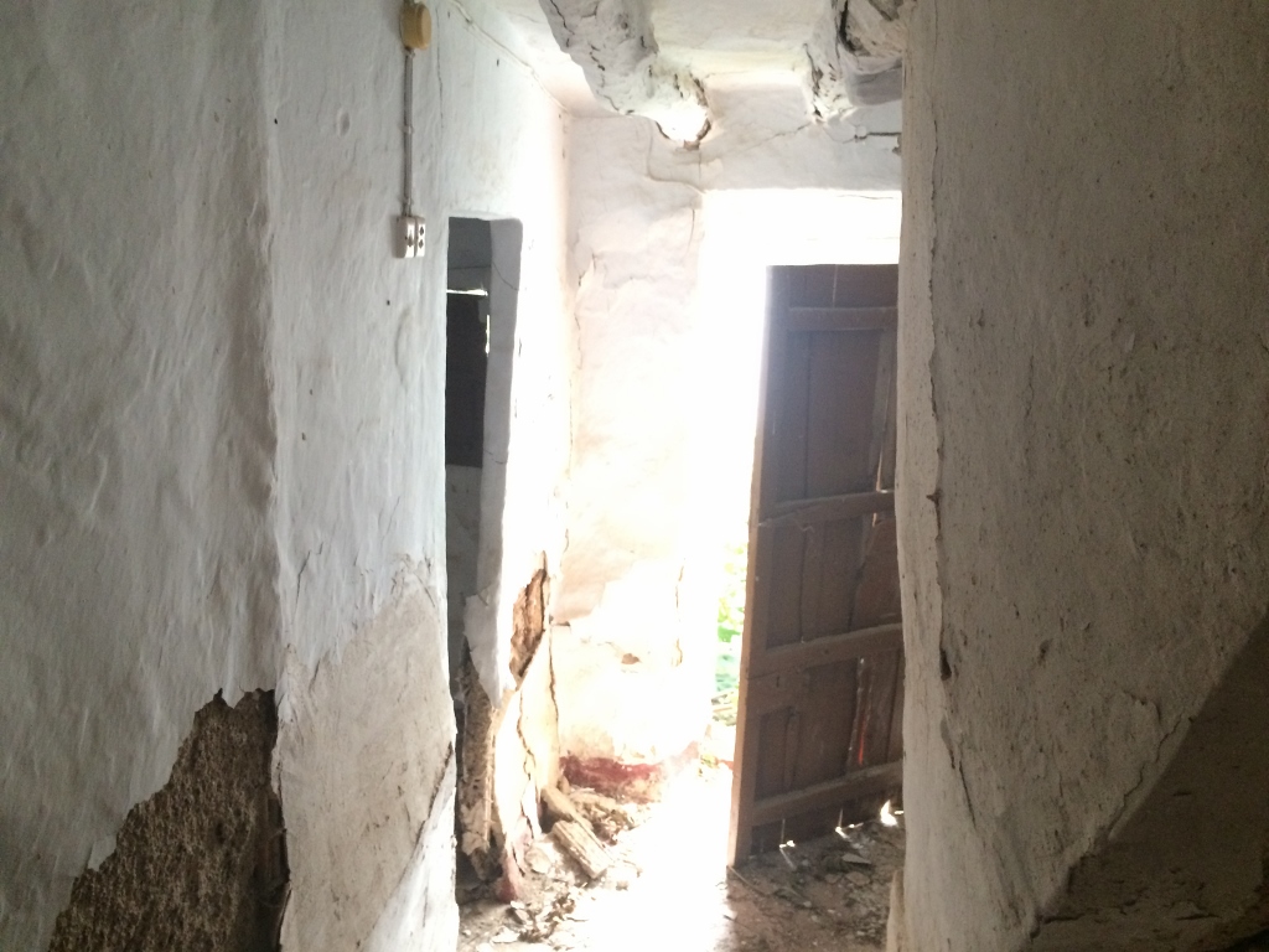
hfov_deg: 61.7
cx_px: 634
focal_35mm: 29
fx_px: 1063
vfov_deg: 48.2
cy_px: 476
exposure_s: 1/33
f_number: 2.2
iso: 320
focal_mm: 4.15
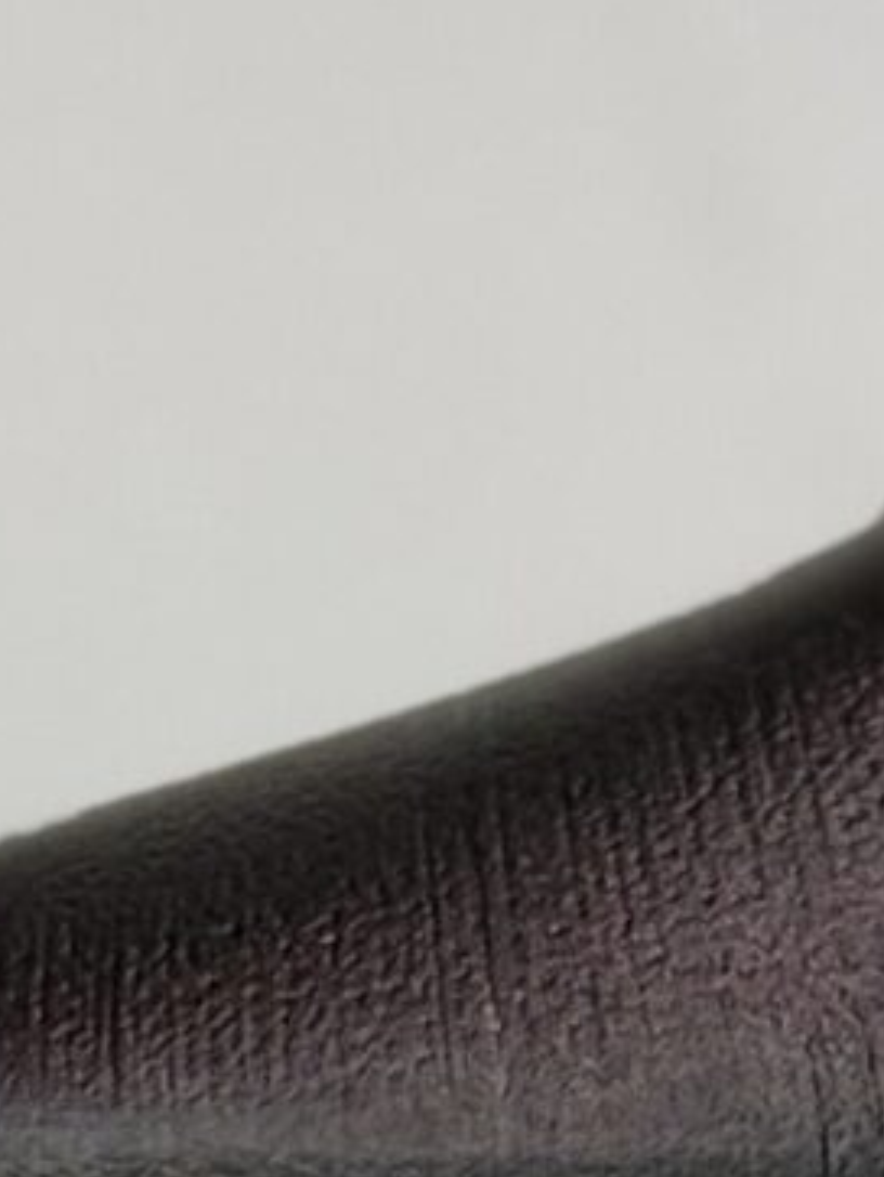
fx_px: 11529
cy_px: 3160
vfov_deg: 5.6
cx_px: 474
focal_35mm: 339
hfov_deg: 4.4
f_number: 1.78
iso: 100
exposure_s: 1/60
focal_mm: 6.76
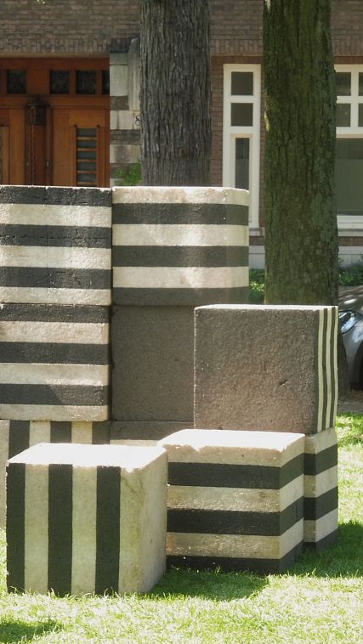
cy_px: 322
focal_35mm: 160
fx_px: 2735
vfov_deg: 13.4
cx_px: 218
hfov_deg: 7.6
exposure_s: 1/60
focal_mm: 19.4
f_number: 5.3
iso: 125
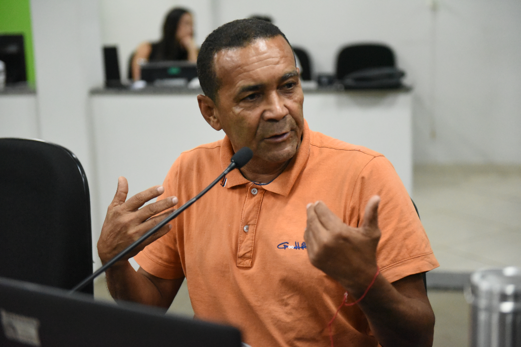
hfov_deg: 32.4
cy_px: 174
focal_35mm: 62
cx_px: 260
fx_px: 897
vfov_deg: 21.9
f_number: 2.8
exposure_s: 1/1250
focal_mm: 62
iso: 12800
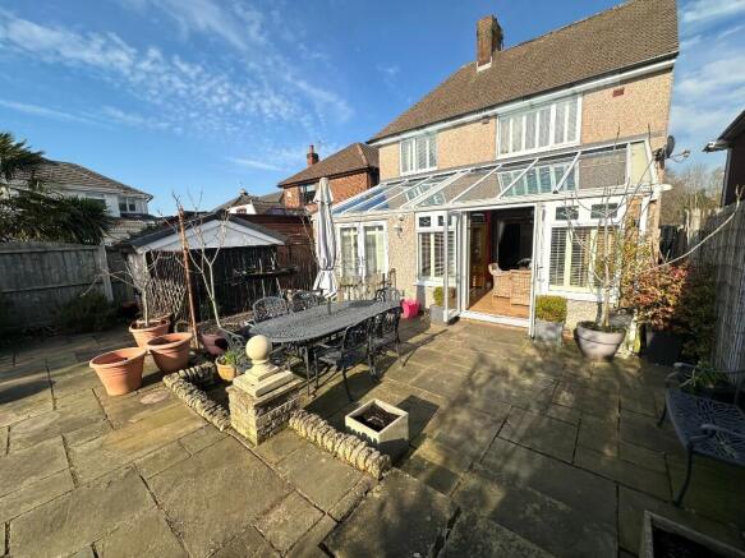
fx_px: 301
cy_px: 279
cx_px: 372
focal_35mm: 14
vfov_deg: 85.7
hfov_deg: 102.1
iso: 50
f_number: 2.2
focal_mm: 2.22
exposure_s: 1/1795
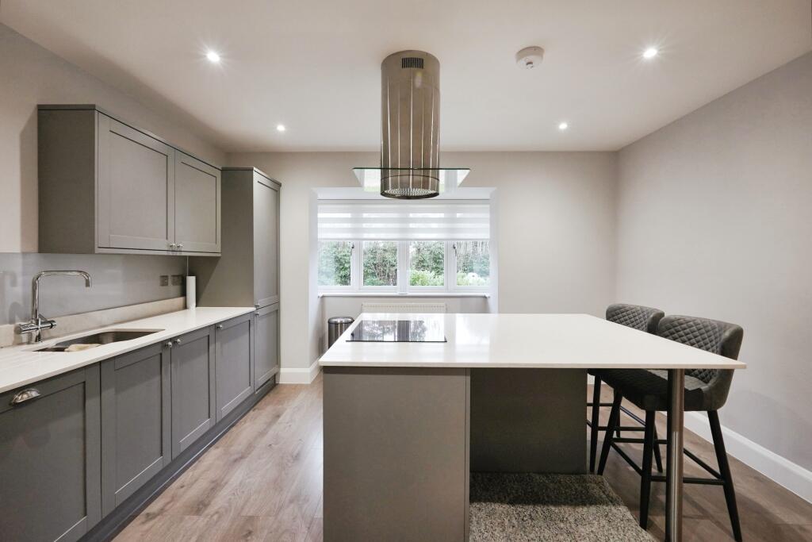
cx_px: 406
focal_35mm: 15
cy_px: 271
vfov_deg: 77.3
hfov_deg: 100.4
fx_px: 338
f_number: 9
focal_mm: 10.5
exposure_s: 1/13
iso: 400
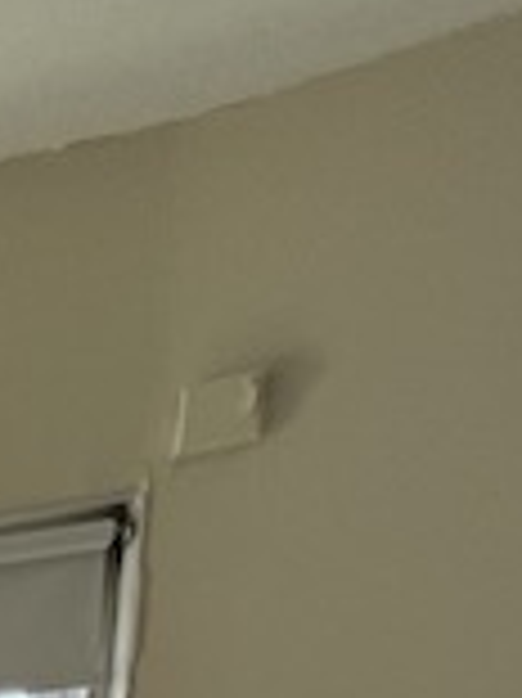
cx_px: -1048
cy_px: 1301
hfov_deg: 11.5
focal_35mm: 67
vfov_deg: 19.9
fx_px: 1349
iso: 32
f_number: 1.8
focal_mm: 1.57
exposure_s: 1/124
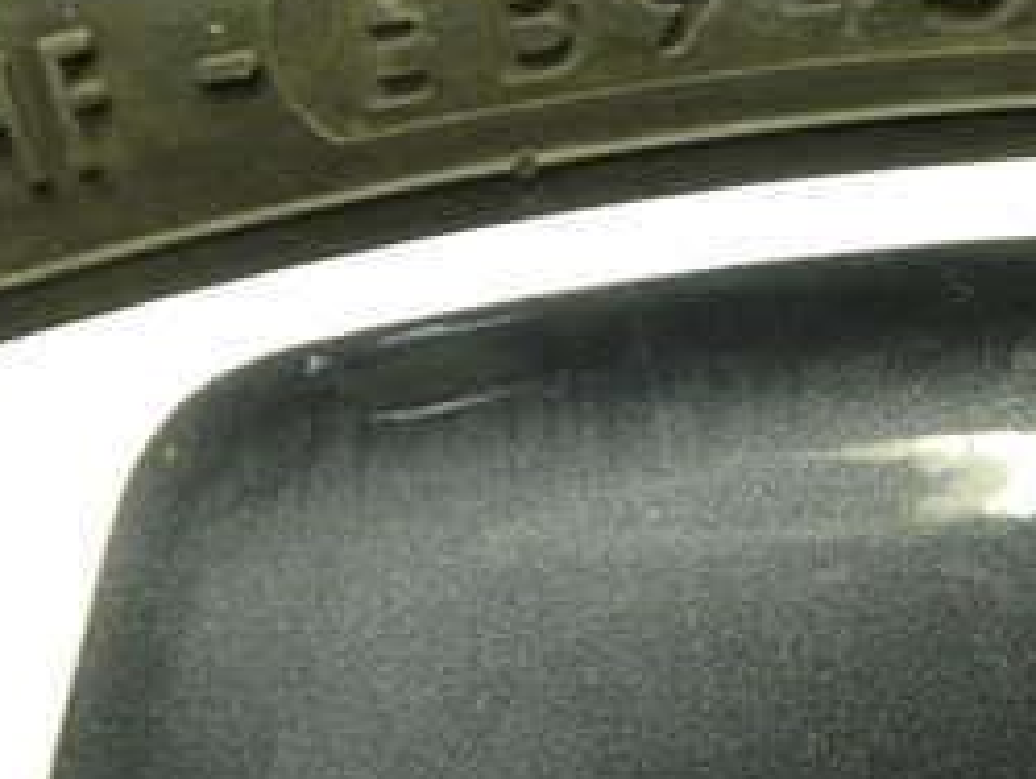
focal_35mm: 60
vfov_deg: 23.8
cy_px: 75
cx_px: 858
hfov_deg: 31.2
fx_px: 1797
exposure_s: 1/40
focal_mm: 4.5
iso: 200
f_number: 2
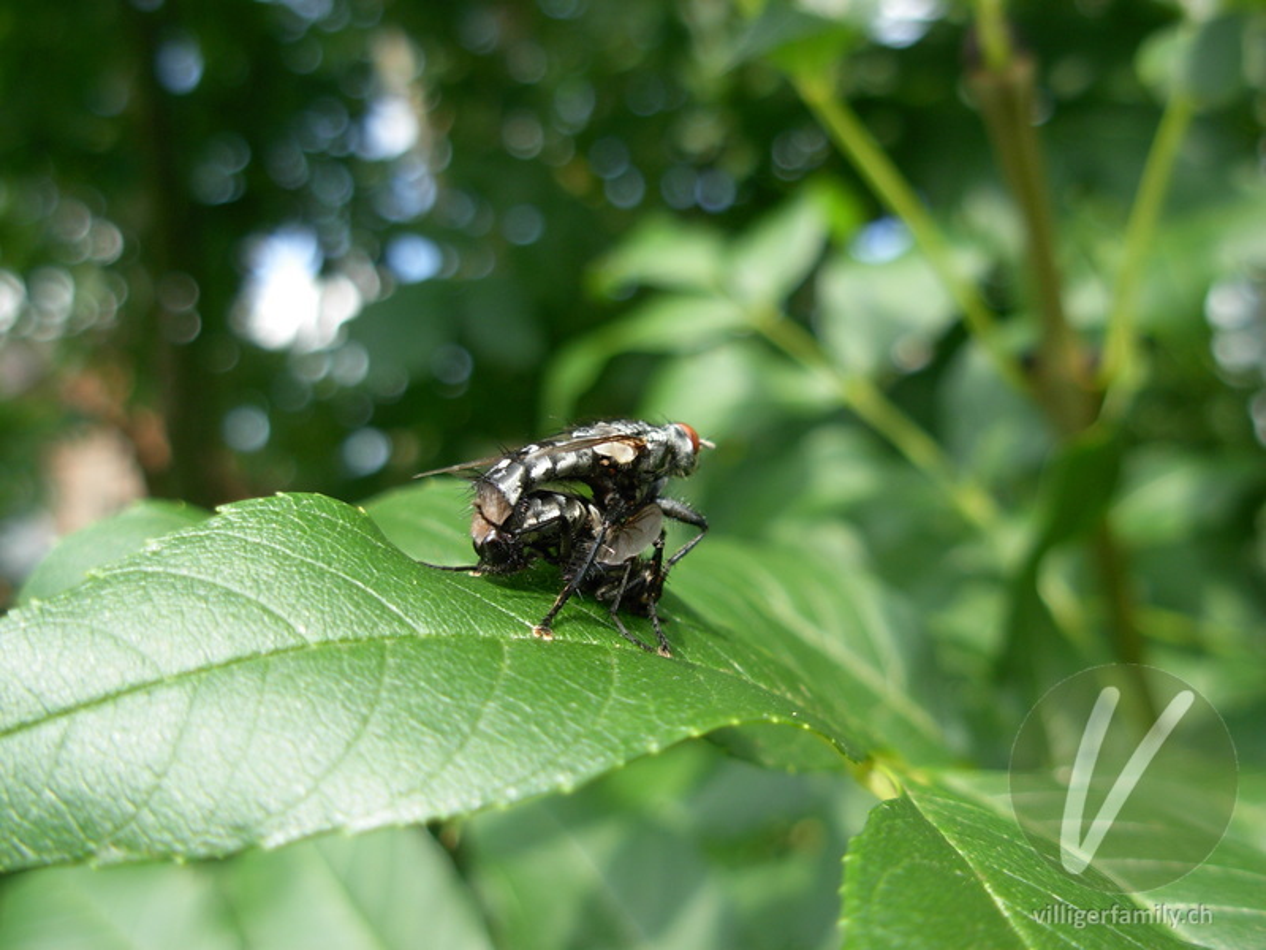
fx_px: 1390
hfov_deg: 49.0
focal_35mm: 38
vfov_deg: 37.7
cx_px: 633
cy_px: 475
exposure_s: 1/222
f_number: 2.9
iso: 79
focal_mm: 6.3
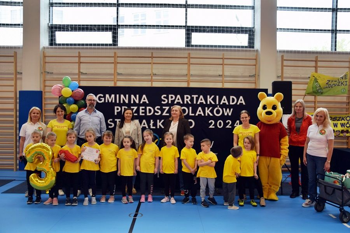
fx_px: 306
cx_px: 175
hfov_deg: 59.5
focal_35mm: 32
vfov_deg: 41.7
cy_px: 116
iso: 180
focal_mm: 21
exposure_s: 1/100
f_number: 3.8
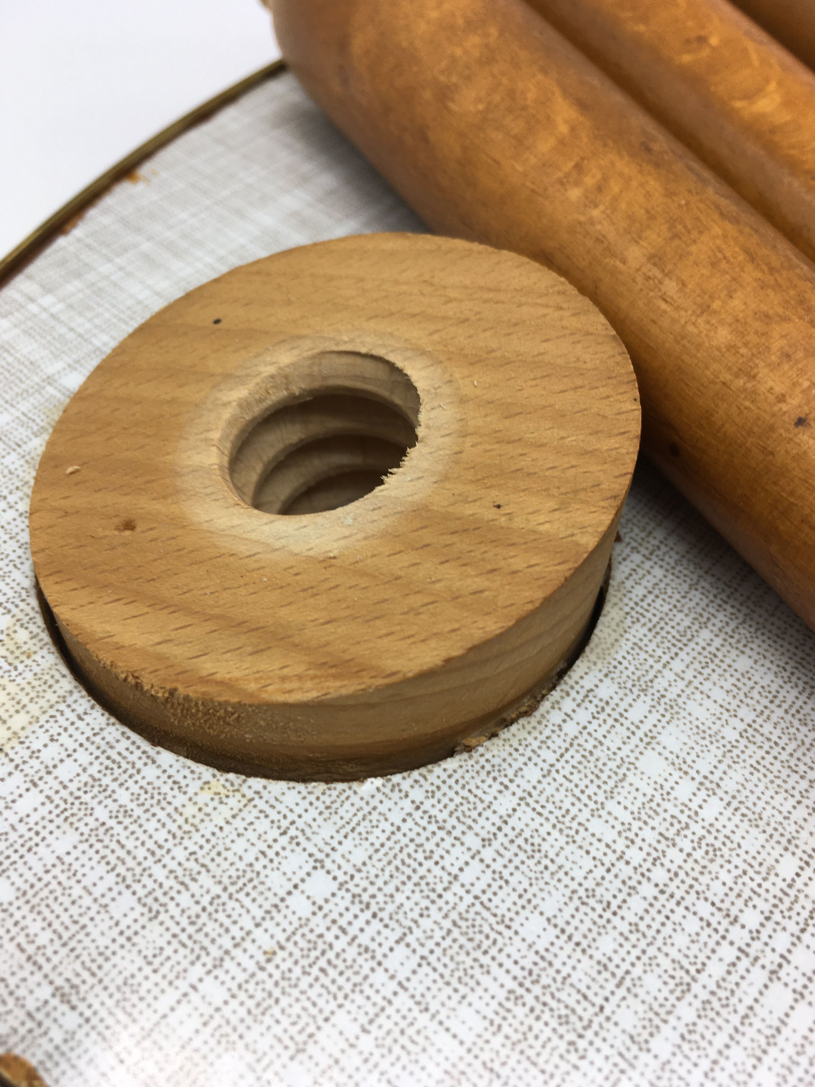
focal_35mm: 30
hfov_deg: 46.8
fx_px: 942
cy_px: 548
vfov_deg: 60.0
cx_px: 419
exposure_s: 1/169
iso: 25
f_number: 2.2
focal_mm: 4.15
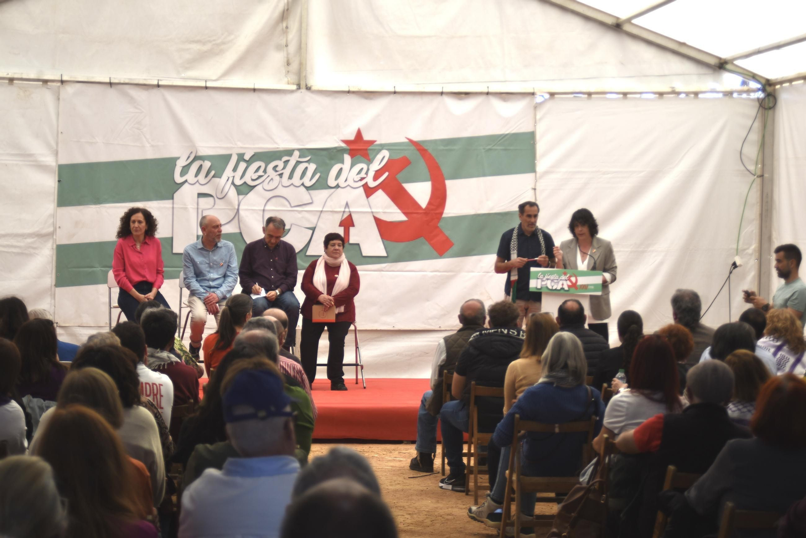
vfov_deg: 17.5
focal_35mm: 78
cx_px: 403
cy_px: 269
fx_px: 1747
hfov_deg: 26.0
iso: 110
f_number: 6.3
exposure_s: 1/160
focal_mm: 78
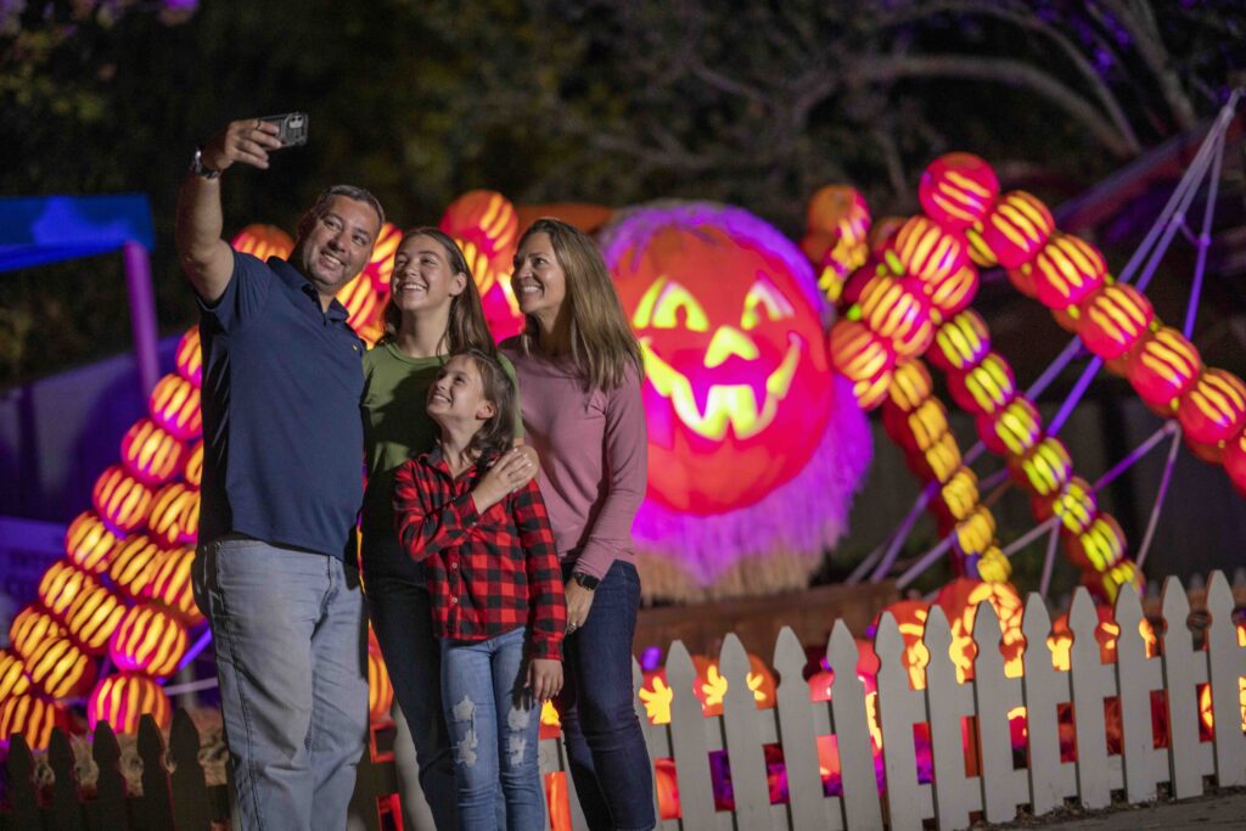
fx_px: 2942
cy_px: 416
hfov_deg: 23.9
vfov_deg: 16.1
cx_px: 623
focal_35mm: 85
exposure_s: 1/200
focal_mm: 85
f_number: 1.4
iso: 2000
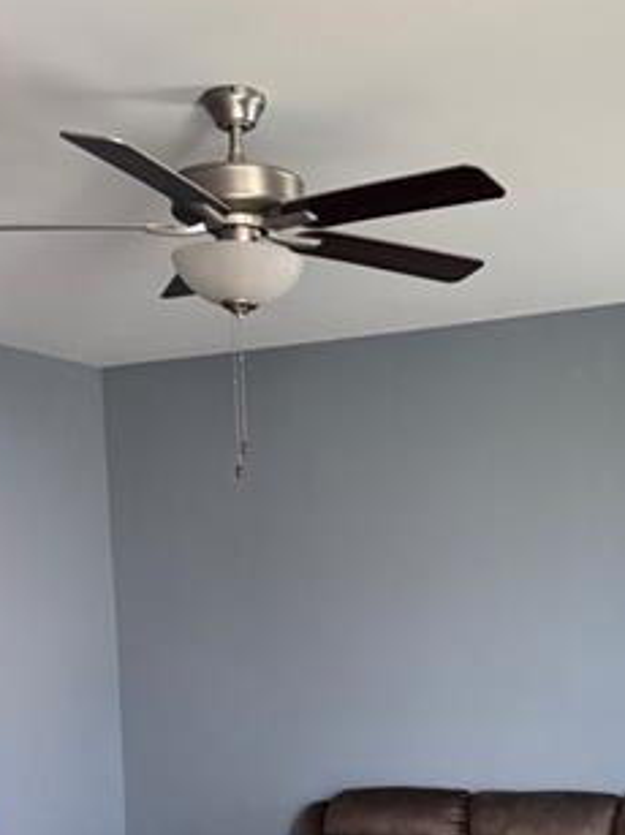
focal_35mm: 60
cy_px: 840
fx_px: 1445
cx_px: 451
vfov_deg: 29.9
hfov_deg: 24.2
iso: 200
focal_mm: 6.76
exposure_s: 1/82
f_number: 1.78
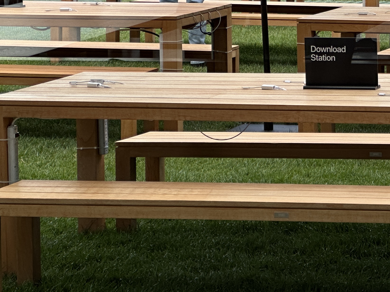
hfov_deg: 10.3
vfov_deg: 7.8
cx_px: 475
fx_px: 2129
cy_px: -3
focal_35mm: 189
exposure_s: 1/136
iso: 32
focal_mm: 9
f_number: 2.8
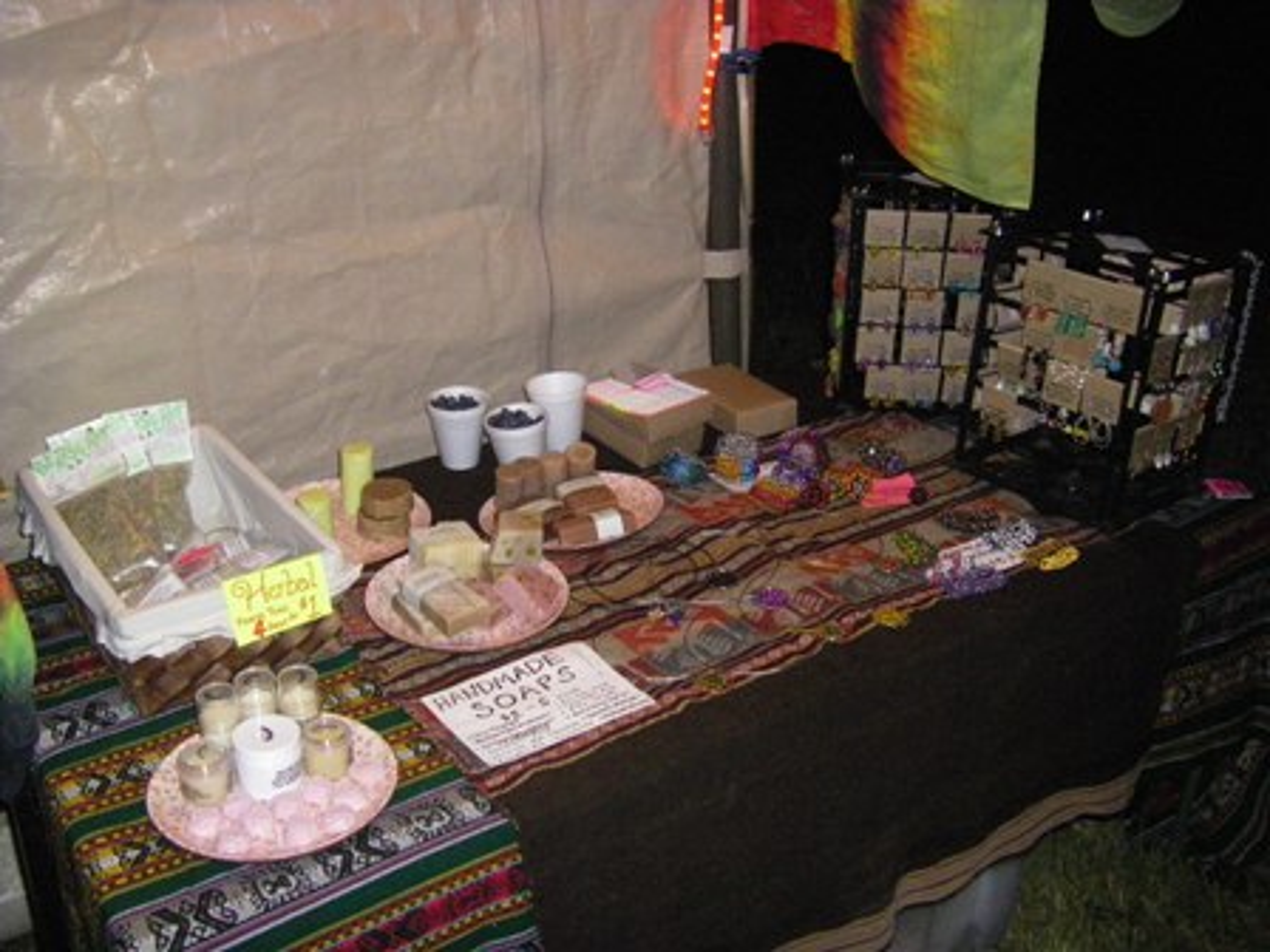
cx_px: 635
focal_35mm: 38
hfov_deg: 49.0
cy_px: 476
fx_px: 1394
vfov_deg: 37.7
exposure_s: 1/50
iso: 800
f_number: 3.5
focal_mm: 6.3
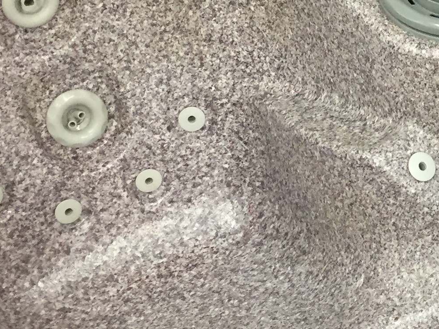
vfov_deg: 15.6
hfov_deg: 19.9
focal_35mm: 95
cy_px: 172
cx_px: 456
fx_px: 1205
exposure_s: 1/30
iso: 160
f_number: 2.2
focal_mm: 4.15
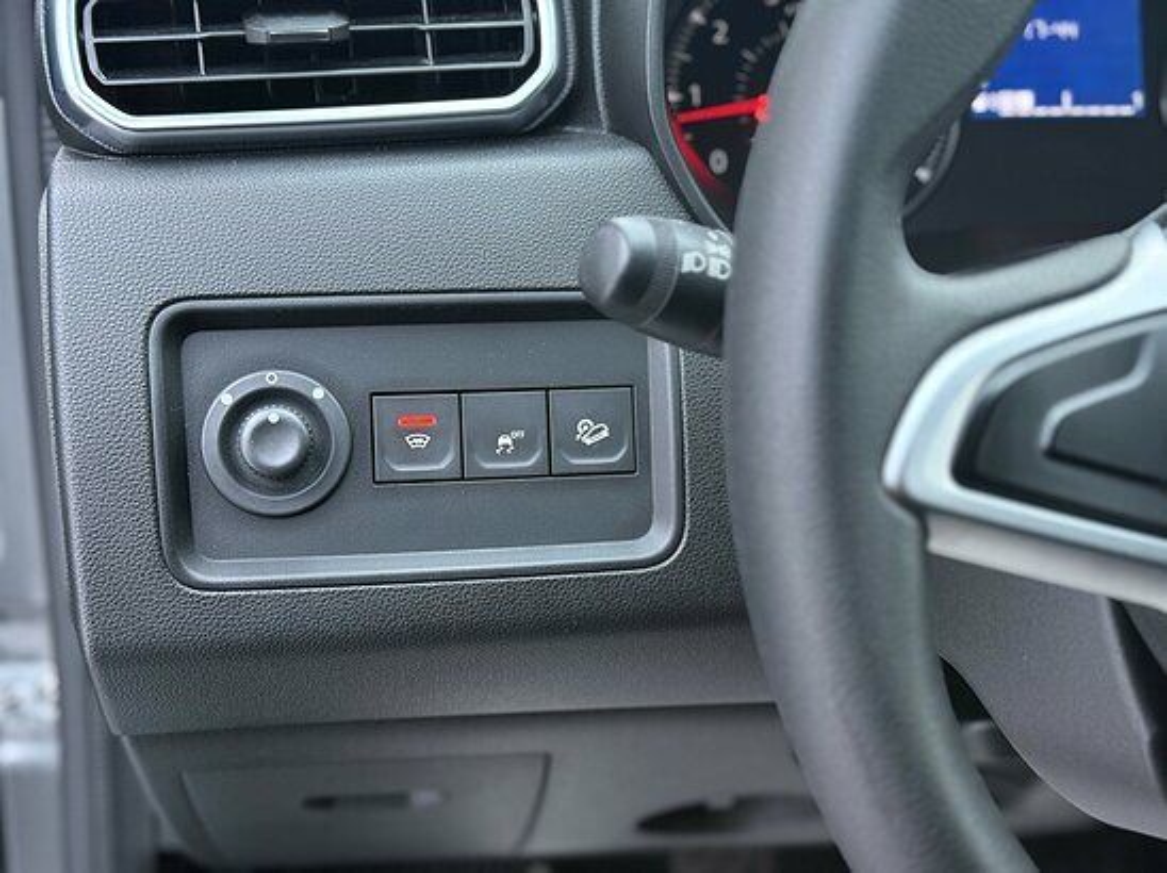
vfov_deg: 30.2
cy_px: 436
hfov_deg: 39.7
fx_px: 1617
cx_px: 584
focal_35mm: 48
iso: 320
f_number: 1.78
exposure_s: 1/40
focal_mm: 6.76
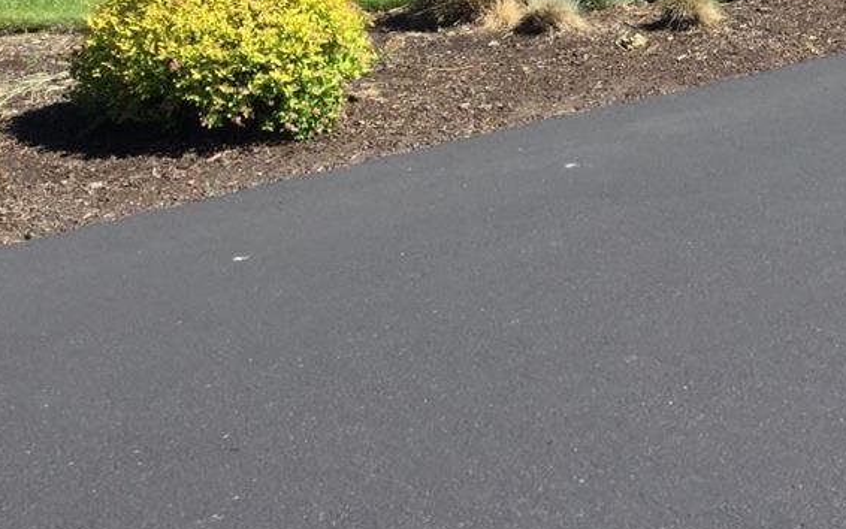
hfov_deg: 23.4
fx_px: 2006
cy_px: -284
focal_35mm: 87
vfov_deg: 14.0
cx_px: 707
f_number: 2.4
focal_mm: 3.3
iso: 25
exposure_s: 1/806
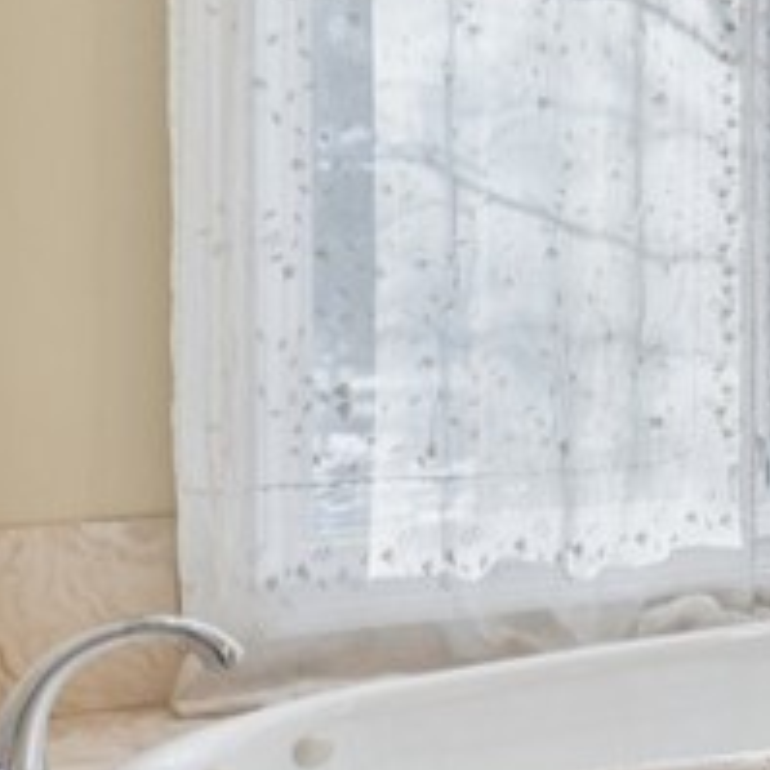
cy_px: 226
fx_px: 1636
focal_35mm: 65
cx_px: 1780
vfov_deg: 26.3
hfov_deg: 15.7
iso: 200
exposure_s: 1/125
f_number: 5
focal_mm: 14
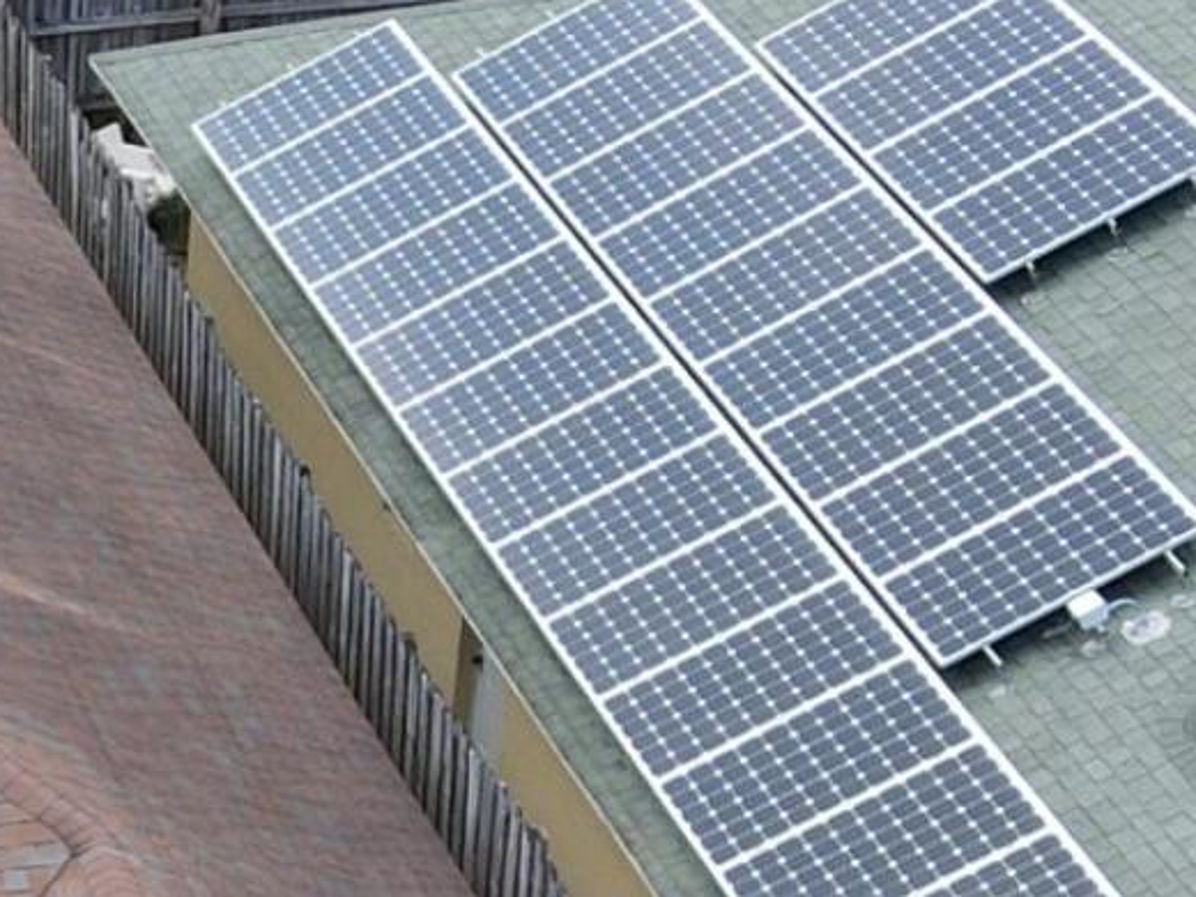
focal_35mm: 133
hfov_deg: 14.2
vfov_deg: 10.9
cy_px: 1138
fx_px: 4595
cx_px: -419
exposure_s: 1/180
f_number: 2.8
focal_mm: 4.5
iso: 100
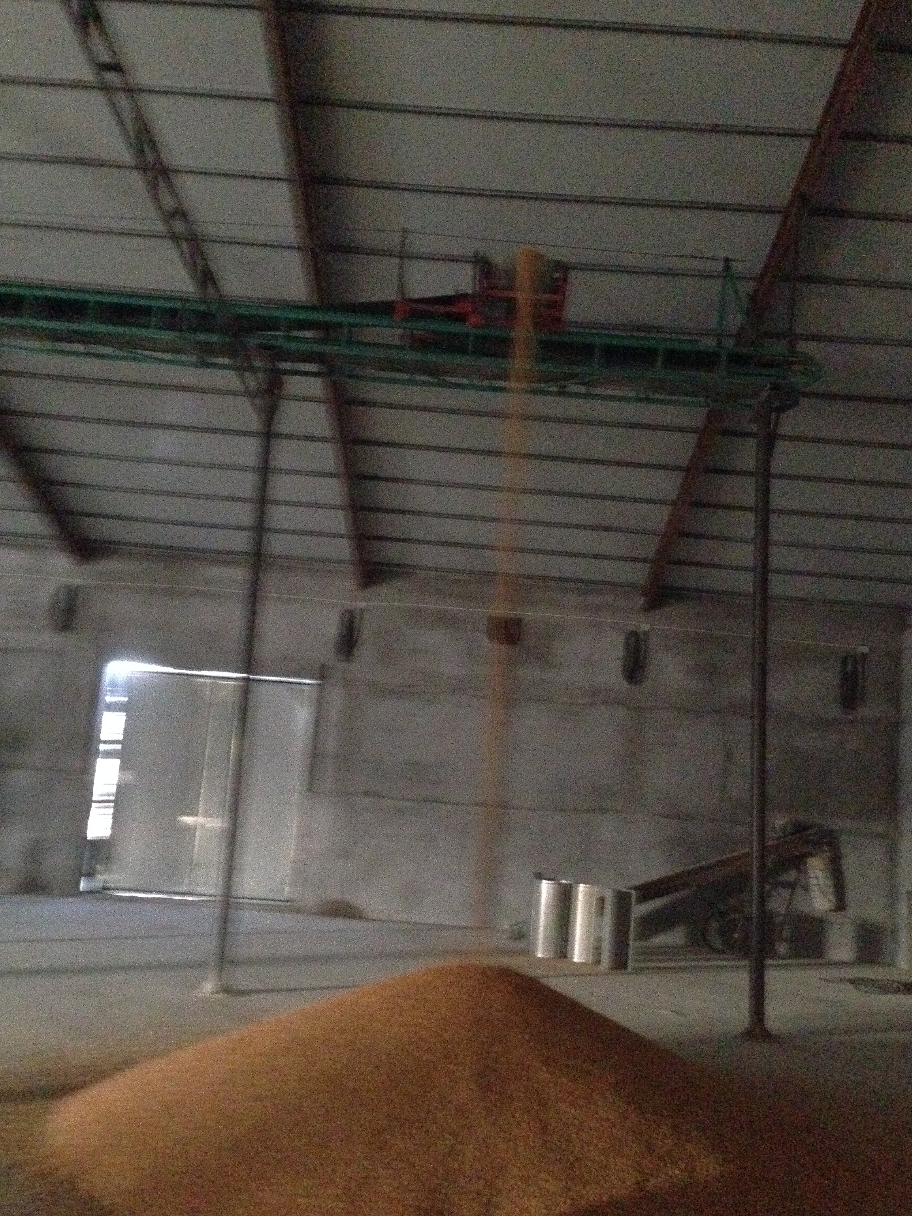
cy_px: 627
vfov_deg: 52.6
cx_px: 468
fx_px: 1229
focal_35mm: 35
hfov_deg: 40.7
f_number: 2.4
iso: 1600
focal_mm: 4.12
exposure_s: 1/15
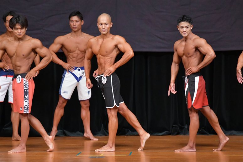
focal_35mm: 300
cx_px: 122
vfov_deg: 4.6
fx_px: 2024
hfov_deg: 6.9
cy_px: 81
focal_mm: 200
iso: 5000
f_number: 5.6
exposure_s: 1/400
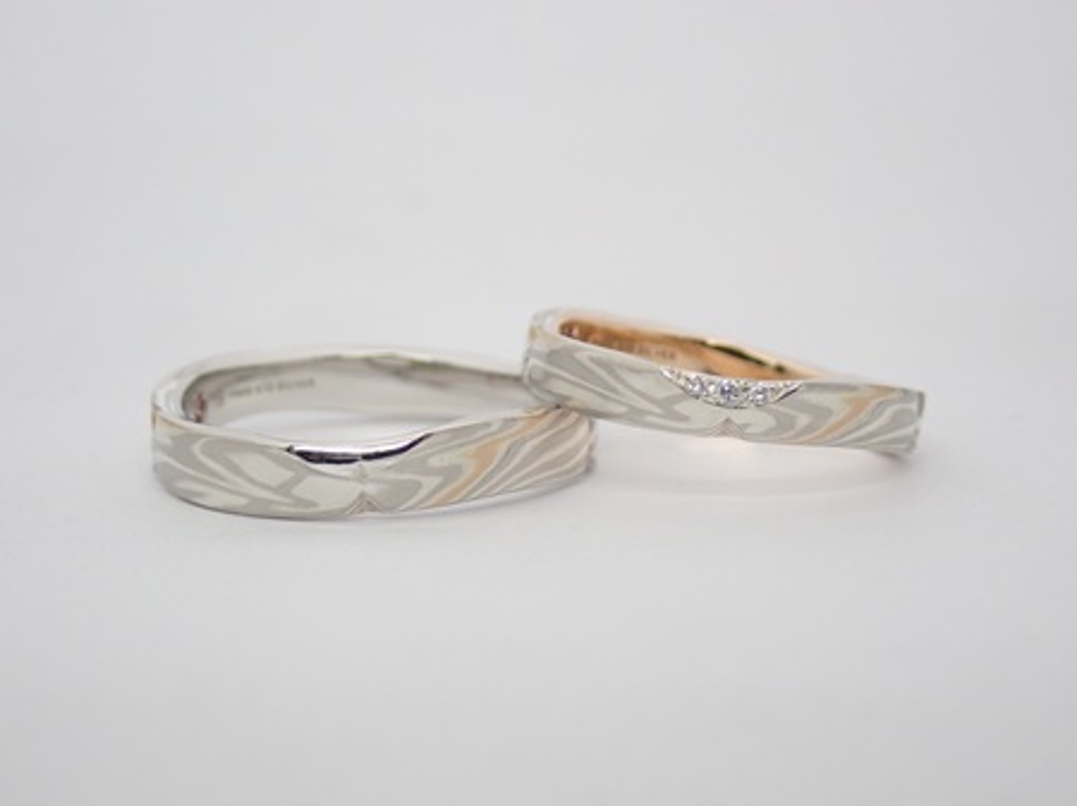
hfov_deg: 25.3
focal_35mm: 77
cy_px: 403
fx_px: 2394
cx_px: 538
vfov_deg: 19.1
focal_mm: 13.65
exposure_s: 1/125
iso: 200
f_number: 4.1
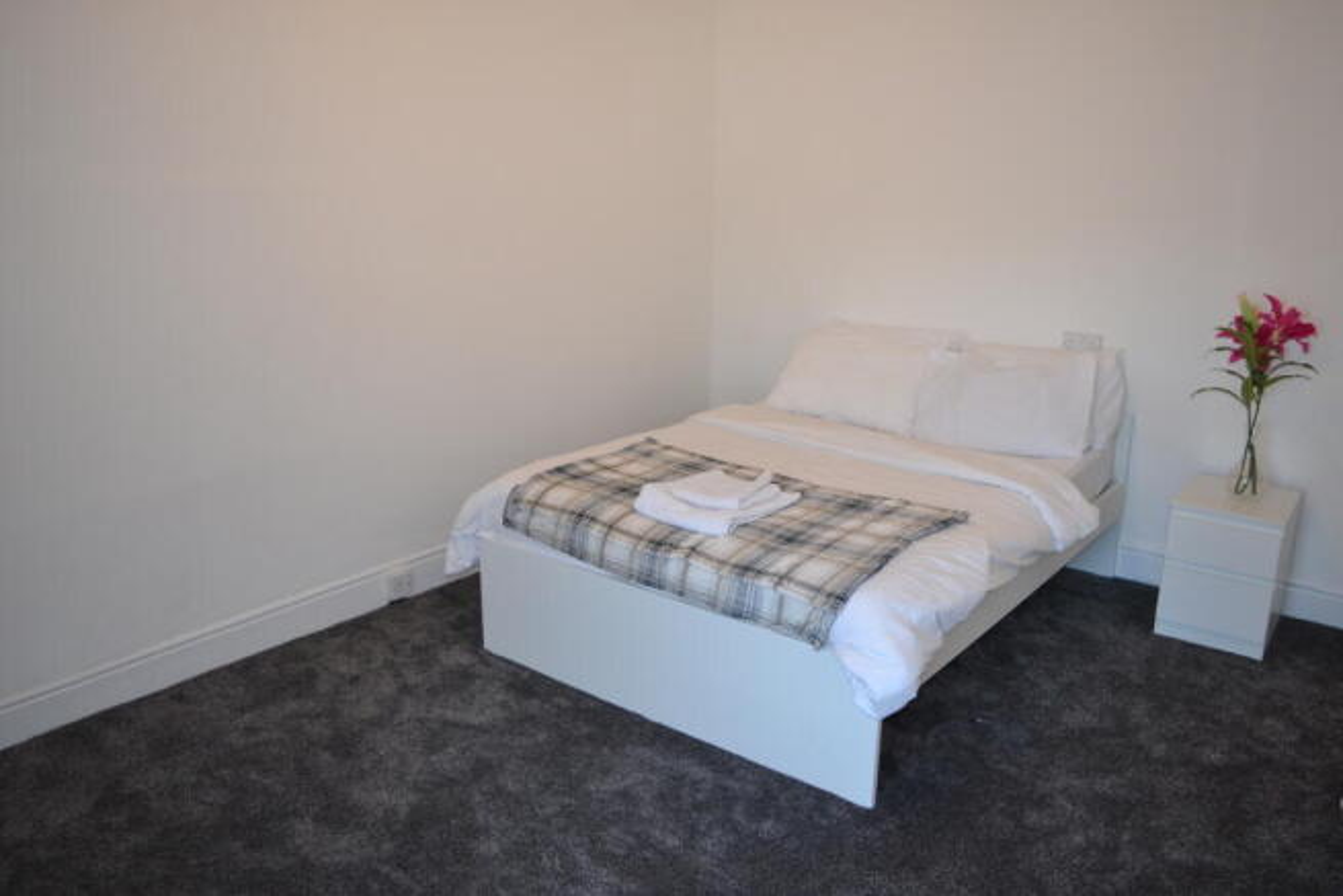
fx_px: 1007
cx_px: 672
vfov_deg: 48.0
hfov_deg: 67.4
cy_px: 448
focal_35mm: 27
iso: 720
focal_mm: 18
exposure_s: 1/60
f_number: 3.5
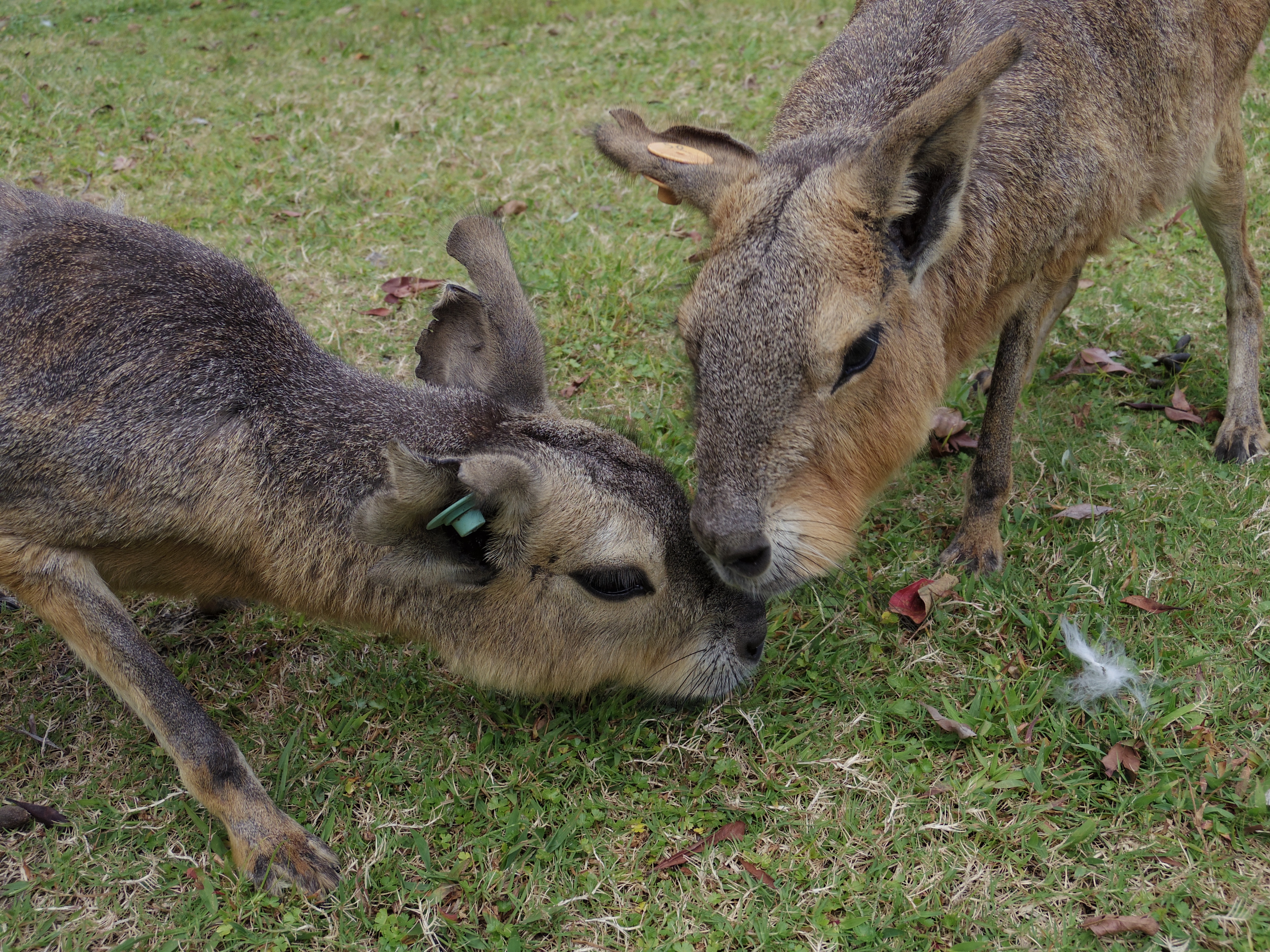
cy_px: 476
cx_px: 635
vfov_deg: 36.8
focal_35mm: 39
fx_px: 1431
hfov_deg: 47.9
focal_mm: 8.5
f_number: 4
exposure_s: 1/500
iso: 100
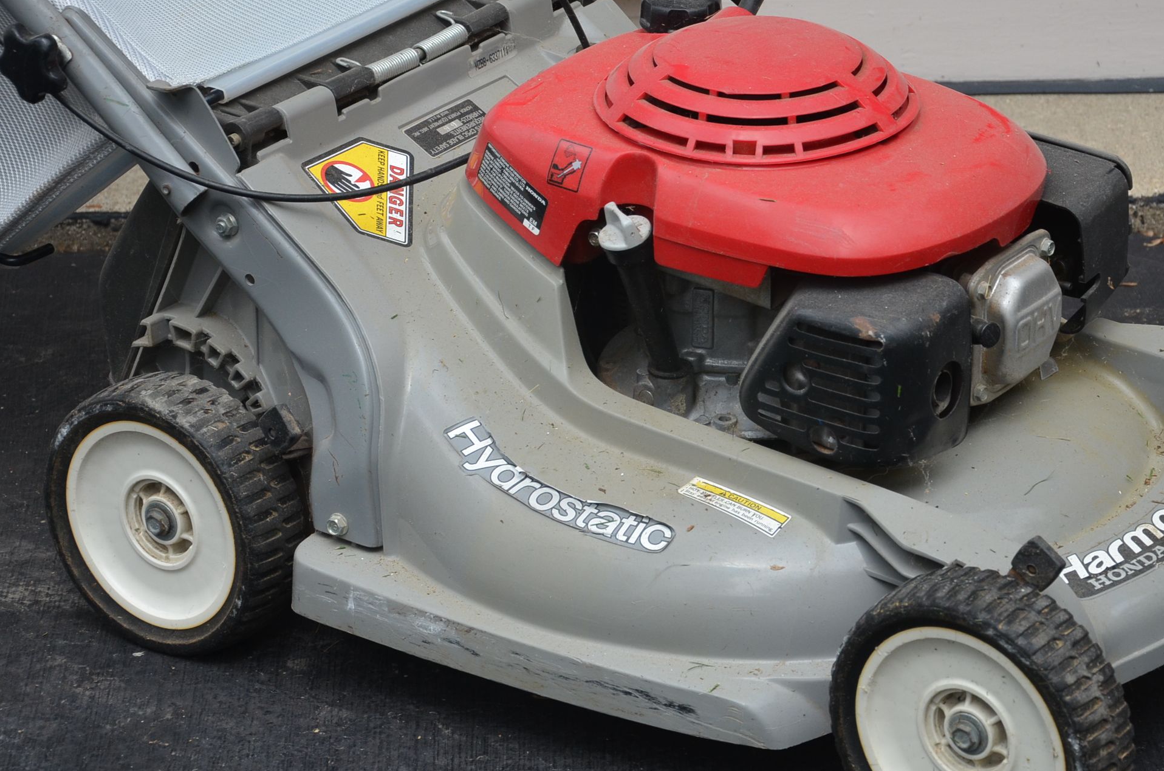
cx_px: 709
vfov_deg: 9.4
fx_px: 4667
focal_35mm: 145
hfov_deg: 14.2
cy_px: 396
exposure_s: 1/250
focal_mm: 75
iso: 450
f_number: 5.3
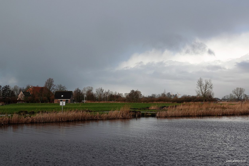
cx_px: 124
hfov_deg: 36.9
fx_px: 373
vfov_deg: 25.1
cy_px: 83
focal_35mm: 54
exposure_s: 1/640
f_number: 5
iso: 200
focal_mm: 19.68
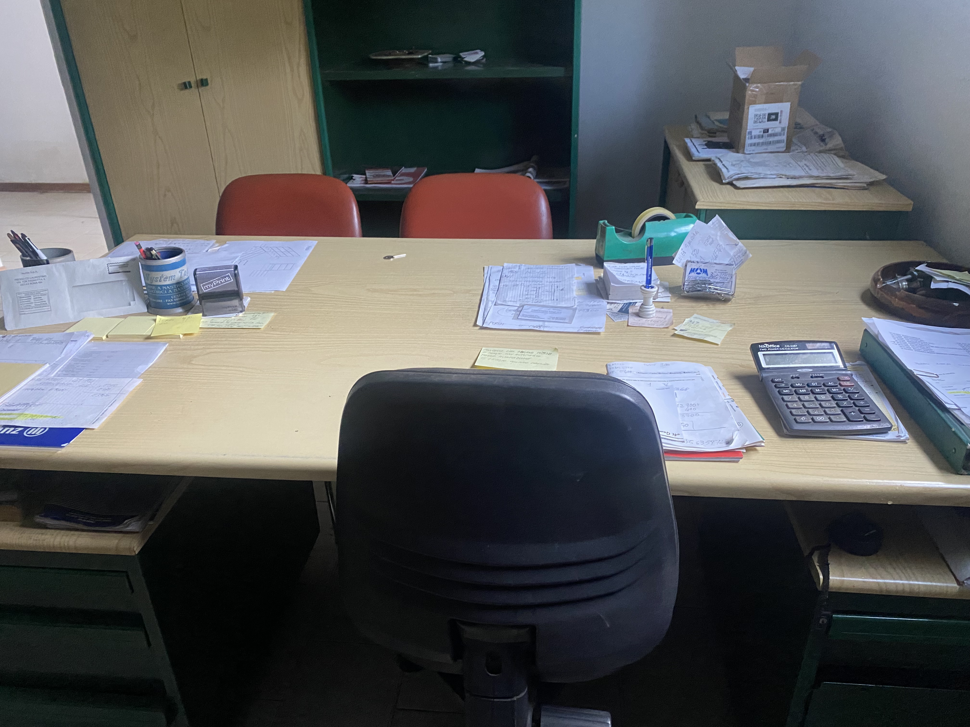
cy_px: 364
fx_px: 729
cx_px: 485
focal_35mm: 26
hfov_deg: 67.3
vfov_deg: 53.1
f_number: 1.8
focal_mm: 4.25
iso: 400
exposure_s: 1/60
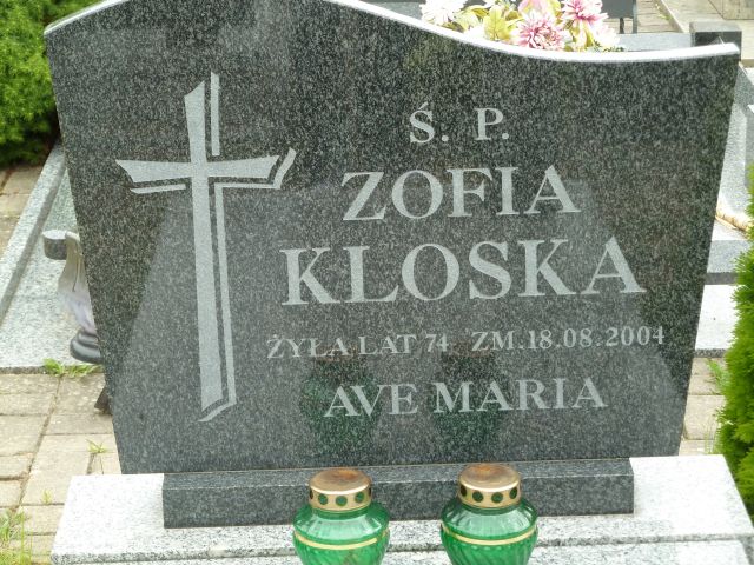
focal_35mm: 104
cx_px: 377
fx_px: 2265
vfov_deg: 14.2
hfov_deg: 18.9
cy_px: 282
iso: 160
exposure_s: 1/160
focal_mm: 17
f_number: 4.3
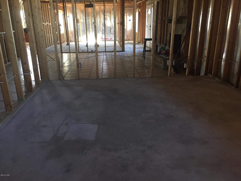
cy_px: 90
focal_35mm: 29
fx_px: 202
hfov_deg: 61.7
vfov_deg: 48.2
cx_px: 120
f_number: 2.2
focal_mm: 4.15
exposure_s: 1/10
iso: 80
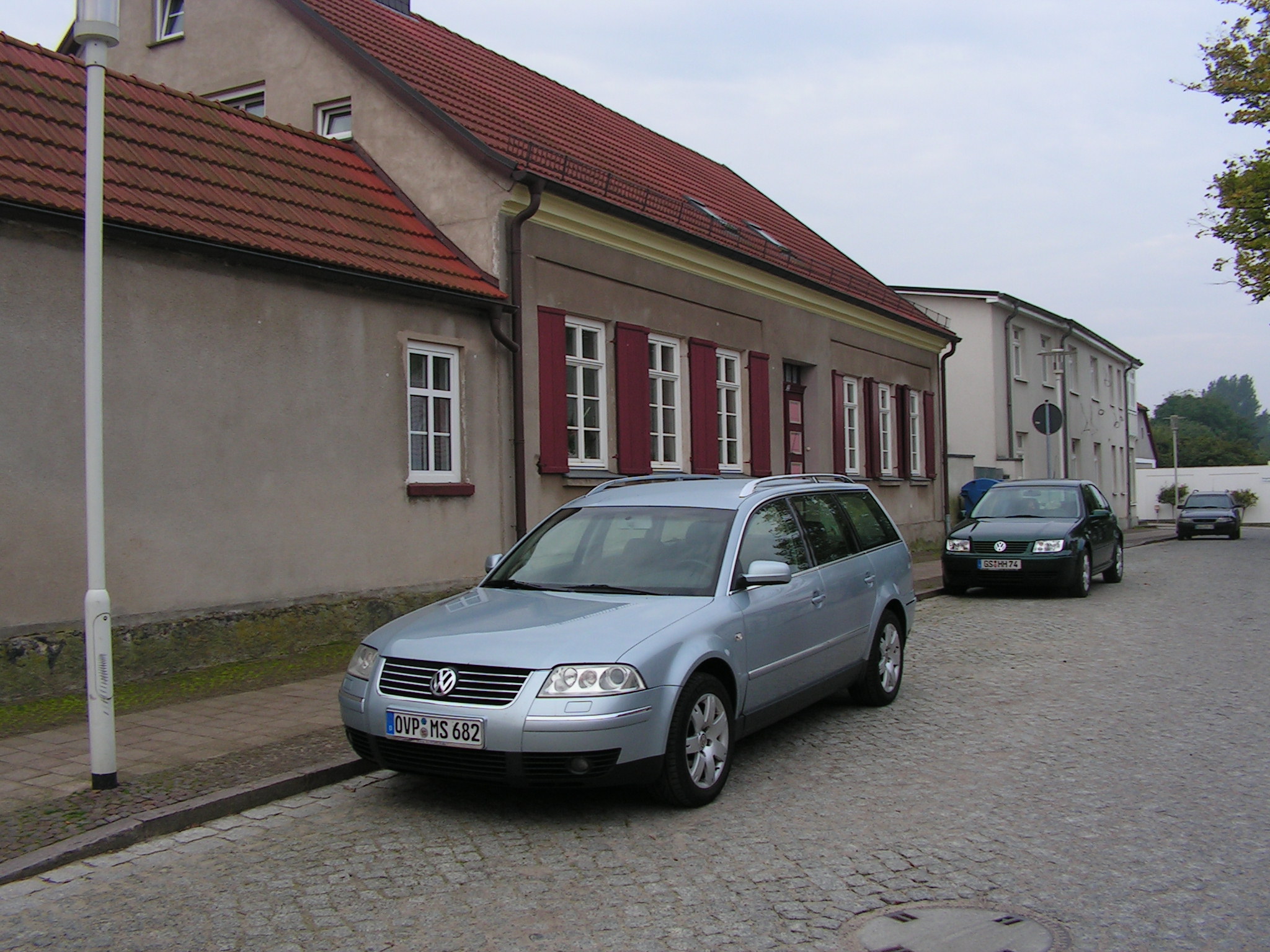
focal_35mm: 36
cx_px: 635
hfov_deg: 51.4
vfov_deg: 39.7
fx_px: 1321
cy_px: 476
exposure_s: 1/125
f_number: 4.8
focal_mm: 6
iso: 64
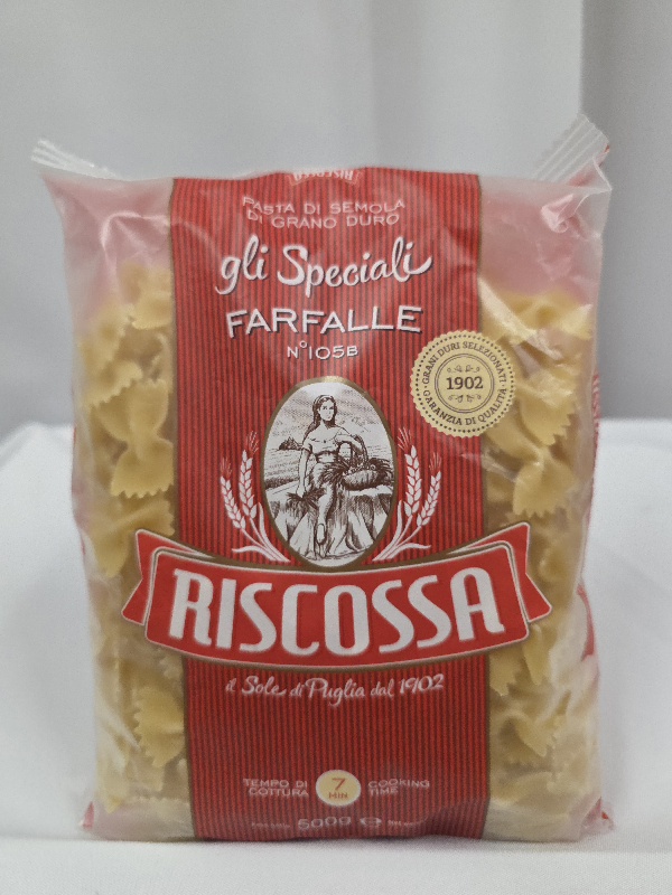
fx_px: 595
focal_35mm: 23
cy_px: 448
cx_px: 336
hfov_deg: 58.9
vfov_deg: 73.9
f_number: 1.7
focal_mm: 6.3
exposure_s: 1/101
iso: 400
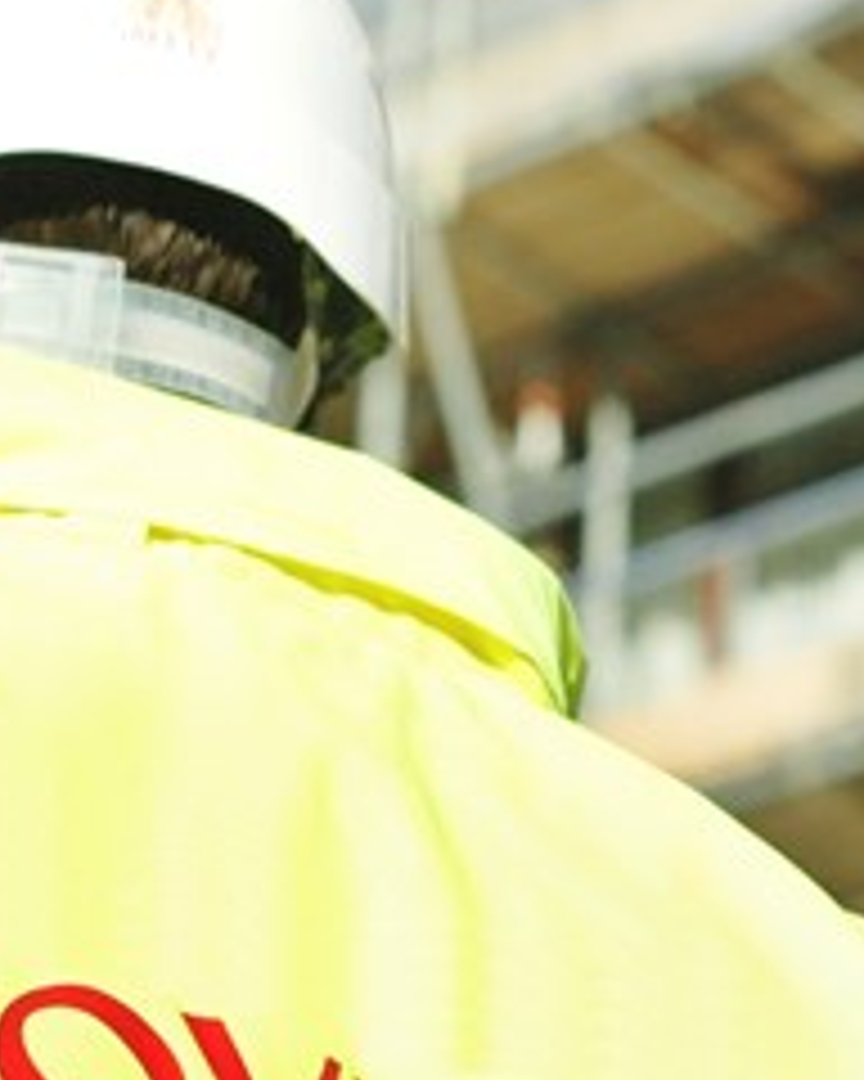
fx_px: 5753
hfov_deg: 8.5
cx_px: 1030
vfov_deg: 10.7
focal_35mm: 180
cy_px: 562
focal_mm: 50
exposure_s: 1/800
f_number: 4
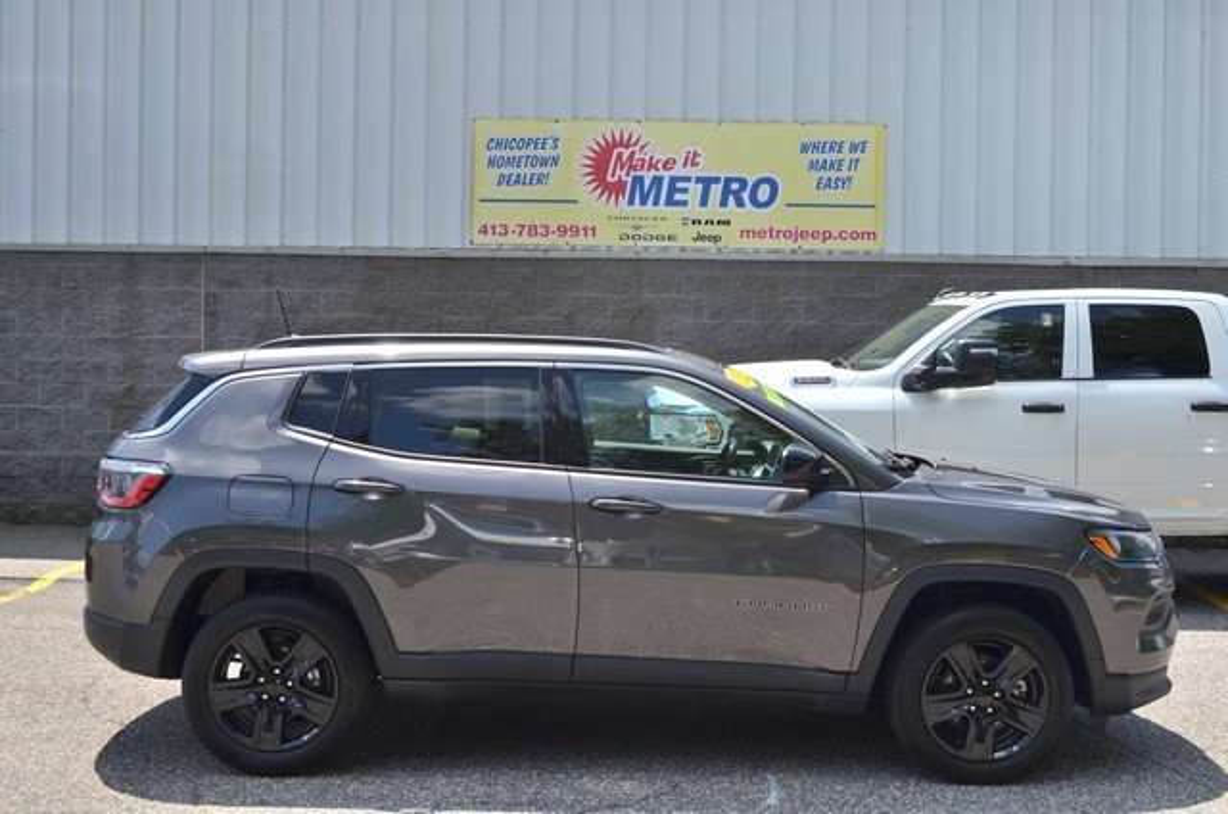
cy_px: 407
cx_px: 614
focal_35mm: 45
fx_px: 1532
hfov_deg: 43.7
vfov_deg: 29.7
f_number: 8
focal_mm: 30
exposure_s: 1/250
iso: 125
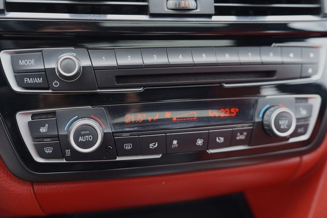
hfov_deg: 53.1
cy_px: 109
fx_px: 327
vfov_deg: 36.9
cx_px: 164
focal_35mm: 36
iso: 125
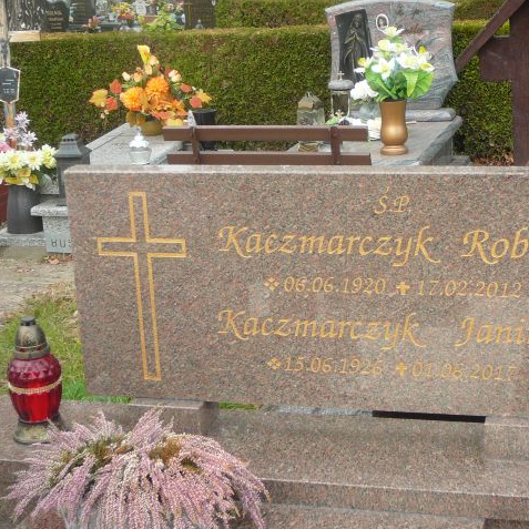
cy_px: 264
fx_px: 1210
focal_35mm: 70
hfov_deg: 24.6
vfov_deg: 24.7
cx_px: 343
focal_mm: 8.7
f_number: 3.5
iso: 80
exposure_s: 1/125
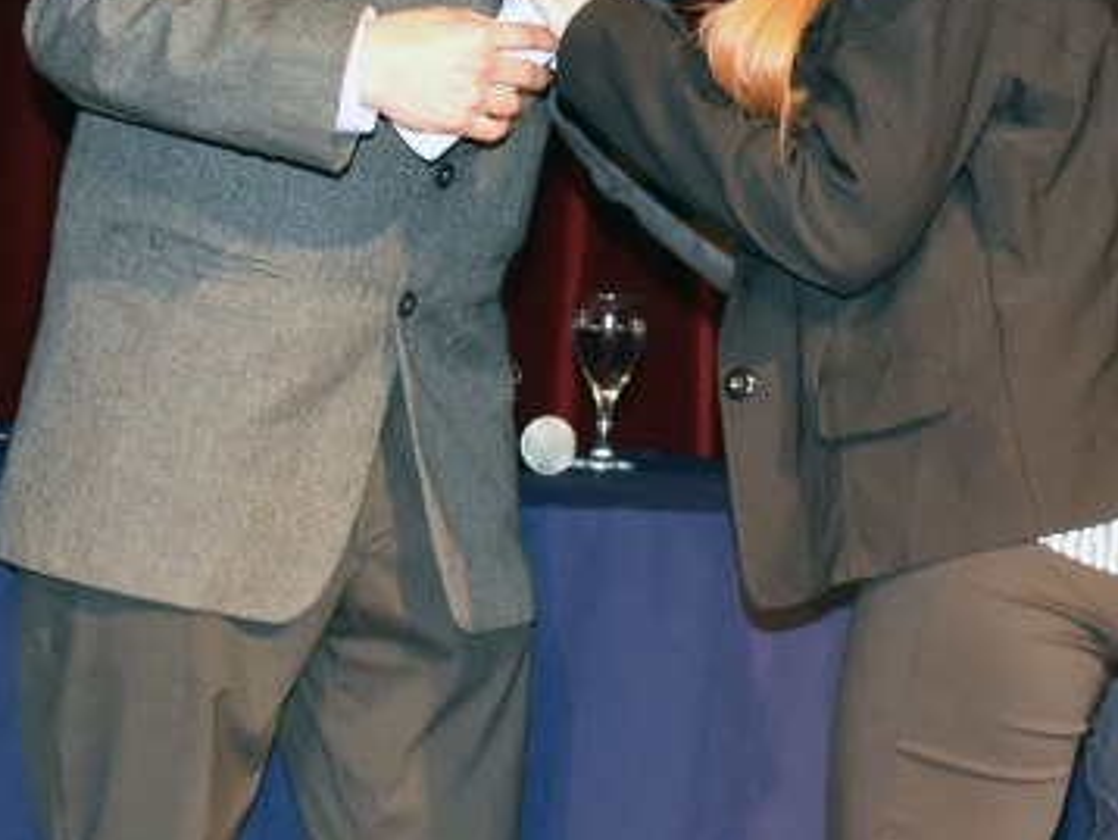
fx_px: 4266
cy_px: 70
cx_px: 671
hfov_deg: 14.9
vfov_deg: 11.2
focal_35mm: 132
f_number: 5
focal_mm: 32
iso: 800
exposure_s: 1/60
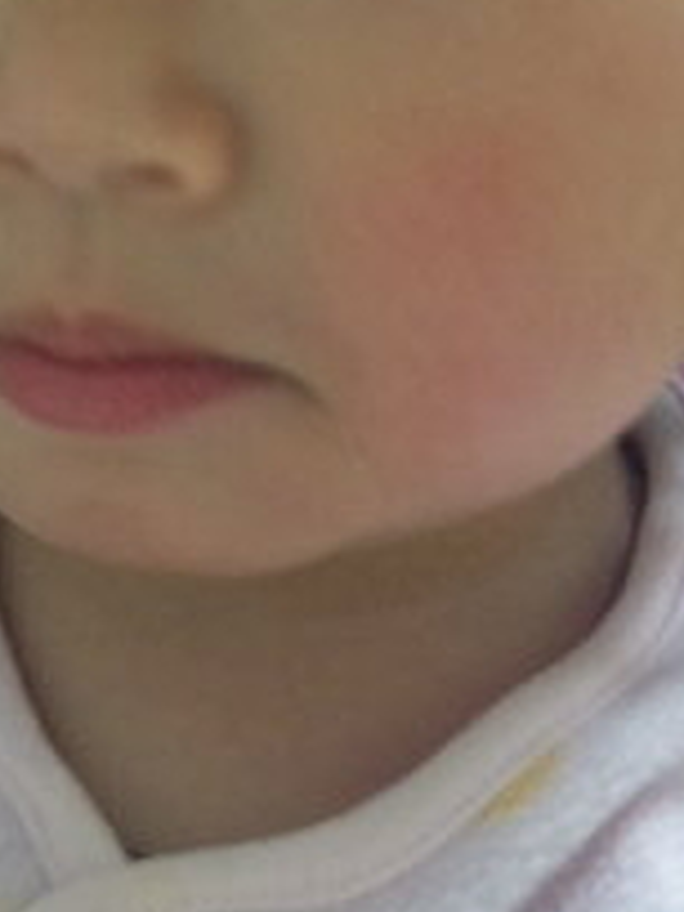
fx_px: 2398
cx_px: -18
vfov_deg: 21.5
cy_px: 612
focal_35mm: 91
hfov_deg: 15.9
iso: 166
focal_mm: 4.82
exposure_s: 1/4
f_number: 2.8
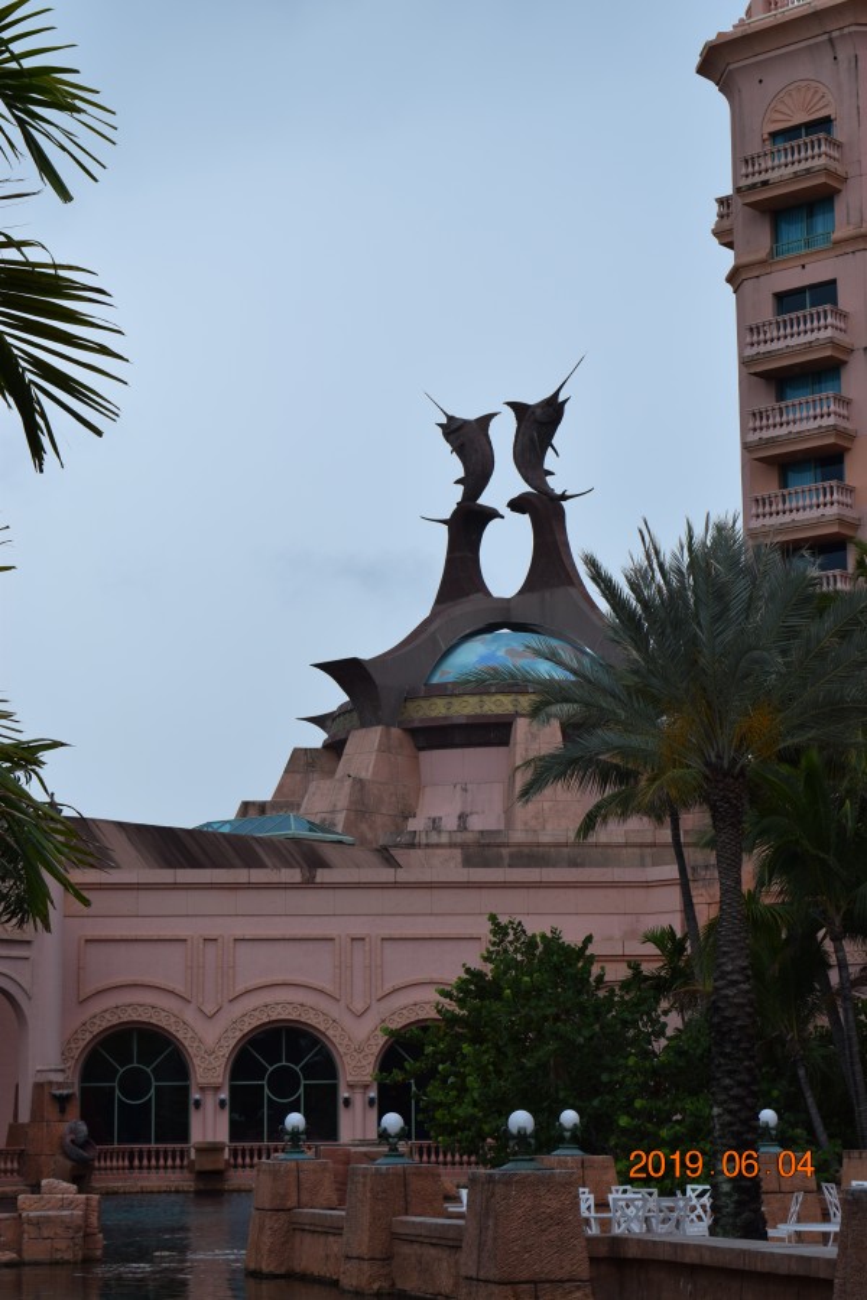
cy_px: 650
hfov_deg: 18.9
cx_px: 434
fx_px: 2601
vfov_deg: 28.1
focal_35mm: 72
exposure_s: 1/200
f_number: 9
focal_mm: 48
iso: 100
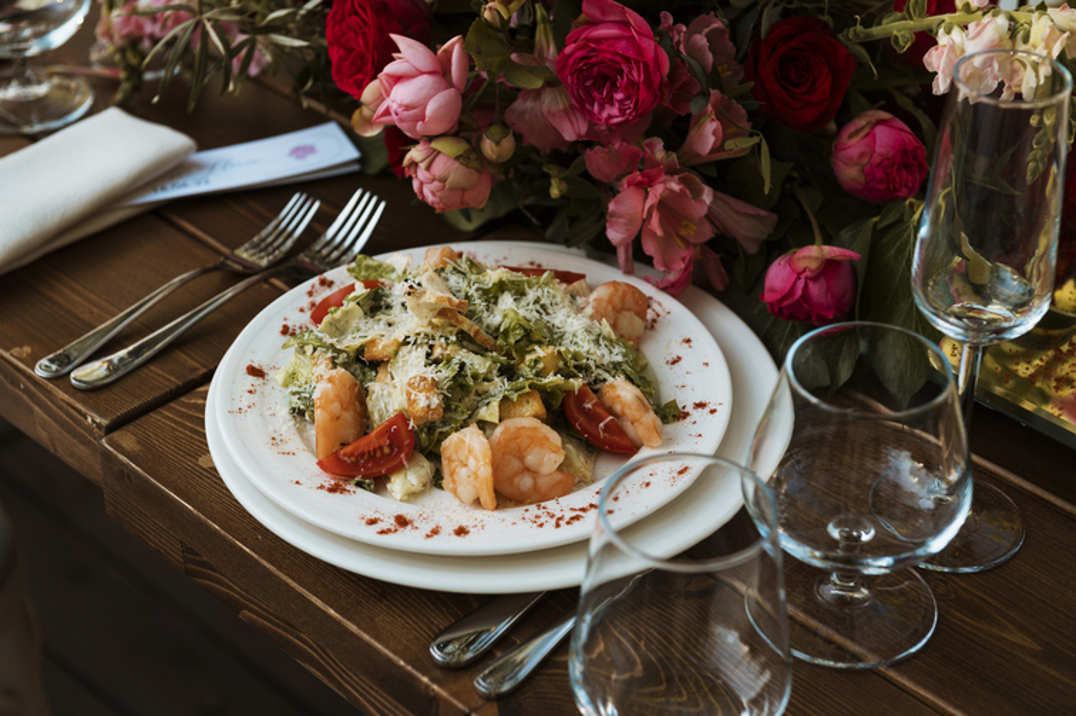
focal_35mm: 70
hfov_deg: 28.9
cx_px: 538
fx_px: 2091
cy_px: 358
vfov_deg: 19.4
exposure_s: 1/200
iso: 200
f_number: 4
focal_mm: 70
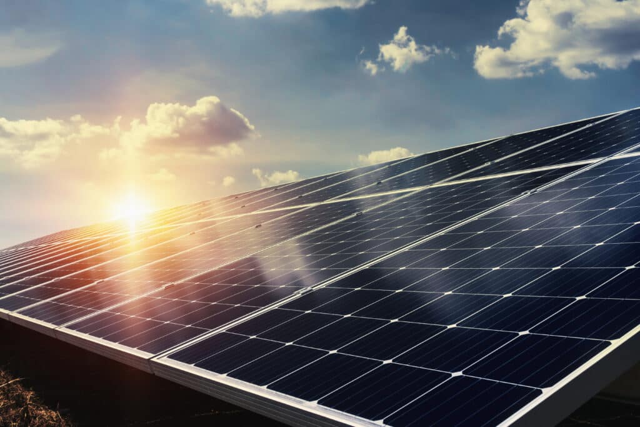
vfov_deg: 36.9
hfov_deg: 53.1
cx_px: 320
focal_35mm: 36
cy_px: 214
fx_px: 640
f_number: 13
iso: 100
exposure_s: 1/200
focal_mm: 24
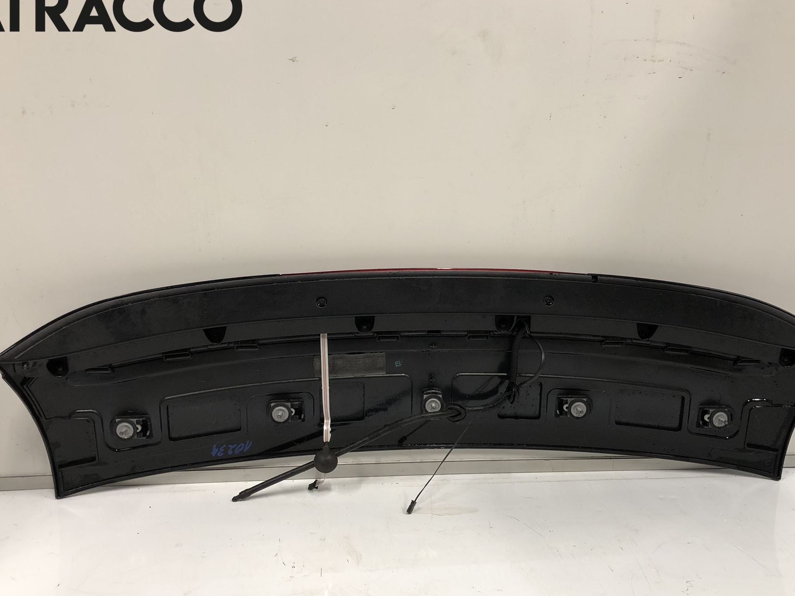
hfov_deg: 55.3
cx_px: 430
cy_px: 334
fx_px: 758
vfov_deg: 42.9
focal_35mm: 33
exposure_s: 1/20
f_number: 1.8
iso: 40
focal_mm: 3.99
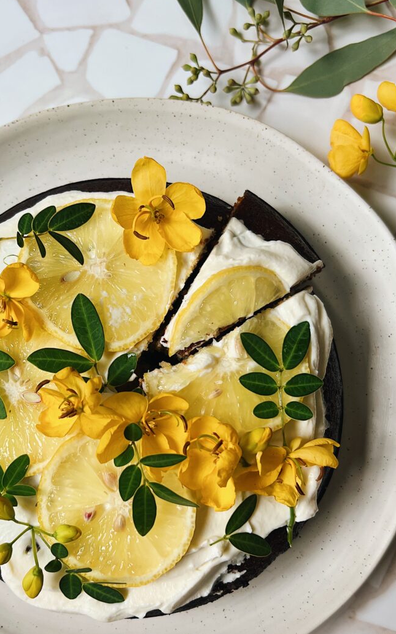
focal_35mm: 41
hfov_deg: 31.0
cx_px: 126
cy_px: 387
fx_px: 708
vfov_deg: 47.9
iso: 50
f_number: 1.5
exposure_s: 1/833
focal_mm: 5.7
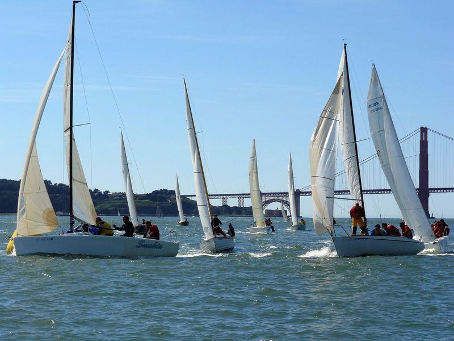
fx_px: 1534
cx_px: 227
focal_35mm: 117
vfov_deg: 12.7
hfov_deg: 16.8
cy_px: 170
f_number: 5.6
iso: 100
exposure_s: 1/1000
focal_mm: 19.5
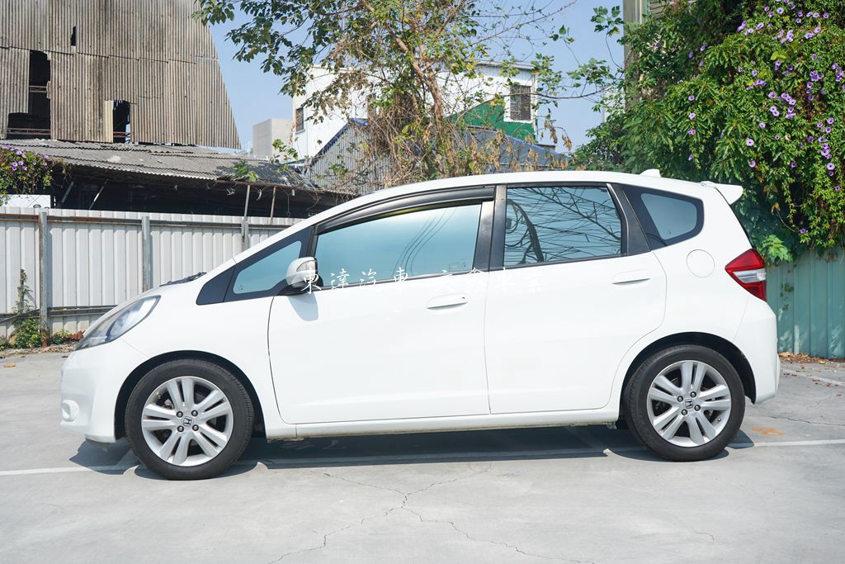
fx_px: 892
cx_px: 422
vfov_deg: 35.1
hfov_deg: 50.7
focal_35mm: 38
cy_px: 282
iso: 100
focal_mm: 38
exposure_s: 1/400
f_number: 8
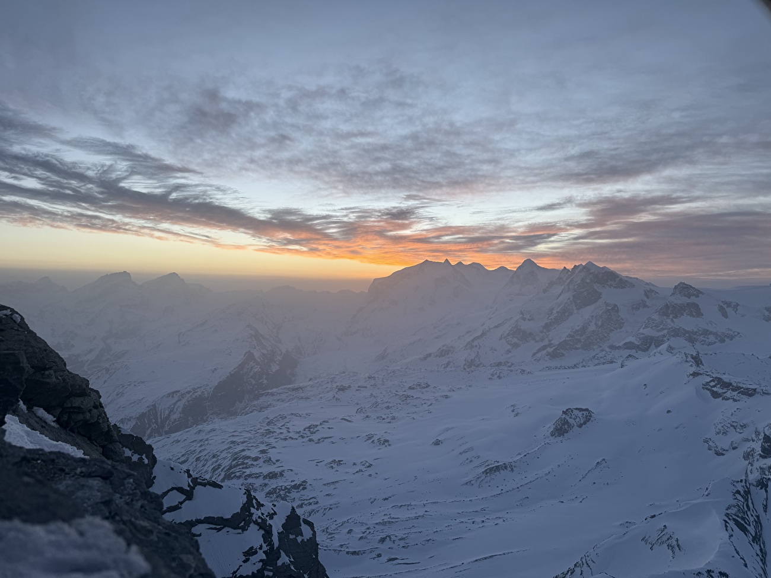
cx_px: 386
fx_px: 535
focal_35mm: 24
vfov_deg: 56.8
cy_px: 289
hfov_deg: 71.6
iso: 80
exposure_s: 1/497
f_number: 1.78
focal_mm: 6.76
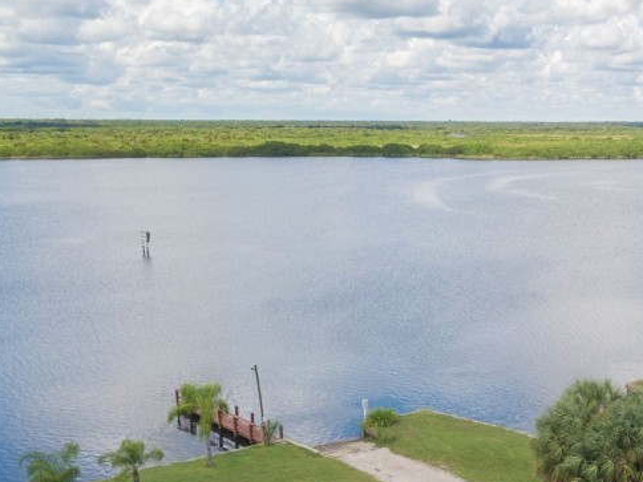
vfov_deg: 26.4
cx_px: 549
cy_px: 321
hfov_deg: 33.5
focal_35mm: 55
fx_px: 1022
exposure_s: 1/1000
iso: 100
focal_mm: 4.73
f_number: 2.2
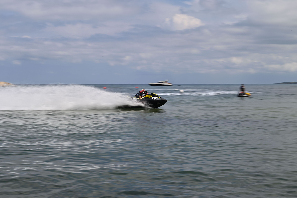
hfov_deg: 39.6
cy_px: 99
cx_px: 148
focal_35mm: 50
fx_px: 413
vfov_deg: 27.0
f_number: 18
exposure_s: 1/80
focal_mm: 50
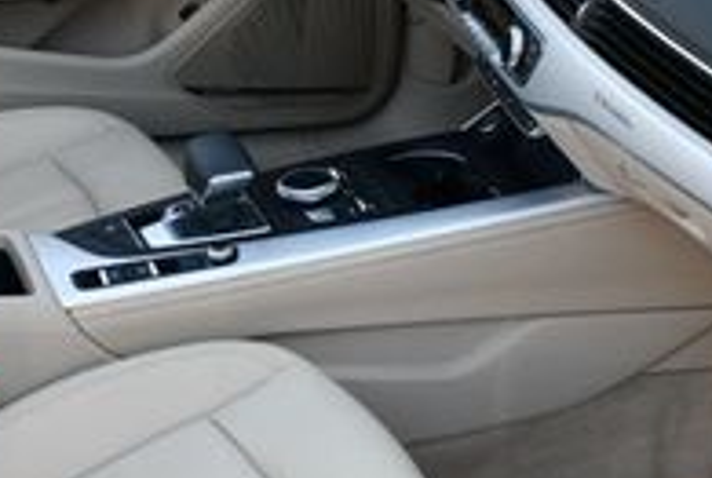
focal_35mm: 118
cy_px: 310
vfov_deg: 11.7
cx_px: 120
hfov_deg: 17.1
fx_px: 2339
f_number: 5
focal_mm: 18
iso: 400
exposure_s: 1/250
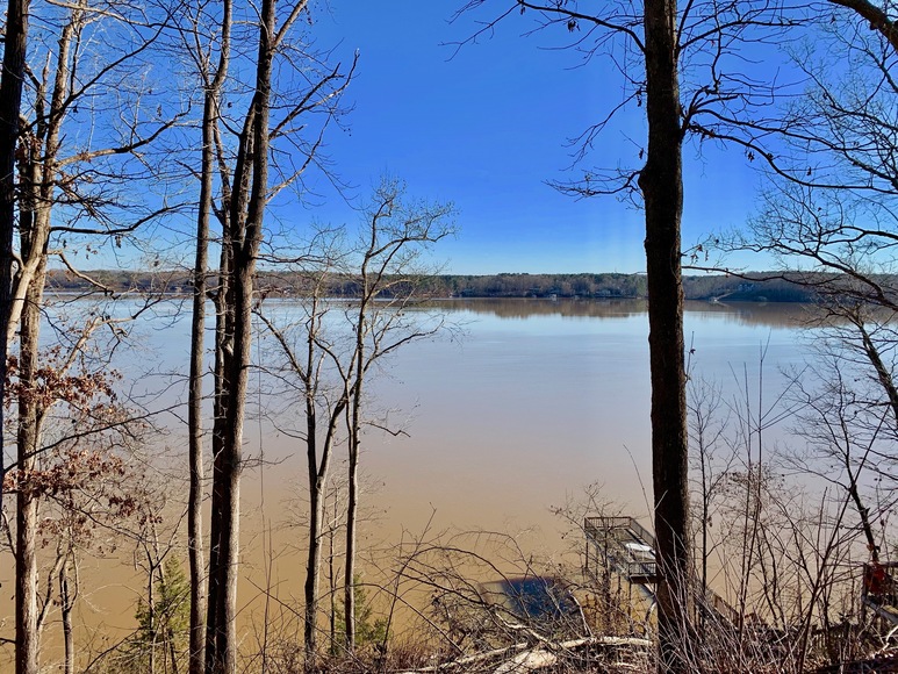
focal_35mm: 26
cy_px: 337
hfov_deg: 67.3
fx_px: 675
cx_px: 449
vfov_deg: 53.1
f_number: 1.8
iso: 25
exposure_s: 1/2114
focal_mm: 4.25
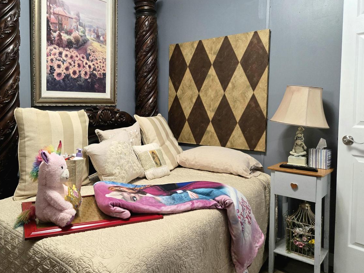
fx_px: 294
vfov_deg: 49.5
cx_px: 150
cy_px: 113
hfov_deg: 63.0
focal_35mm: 28
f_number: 1.8
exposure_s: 1/120
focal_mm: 5.4
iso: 640
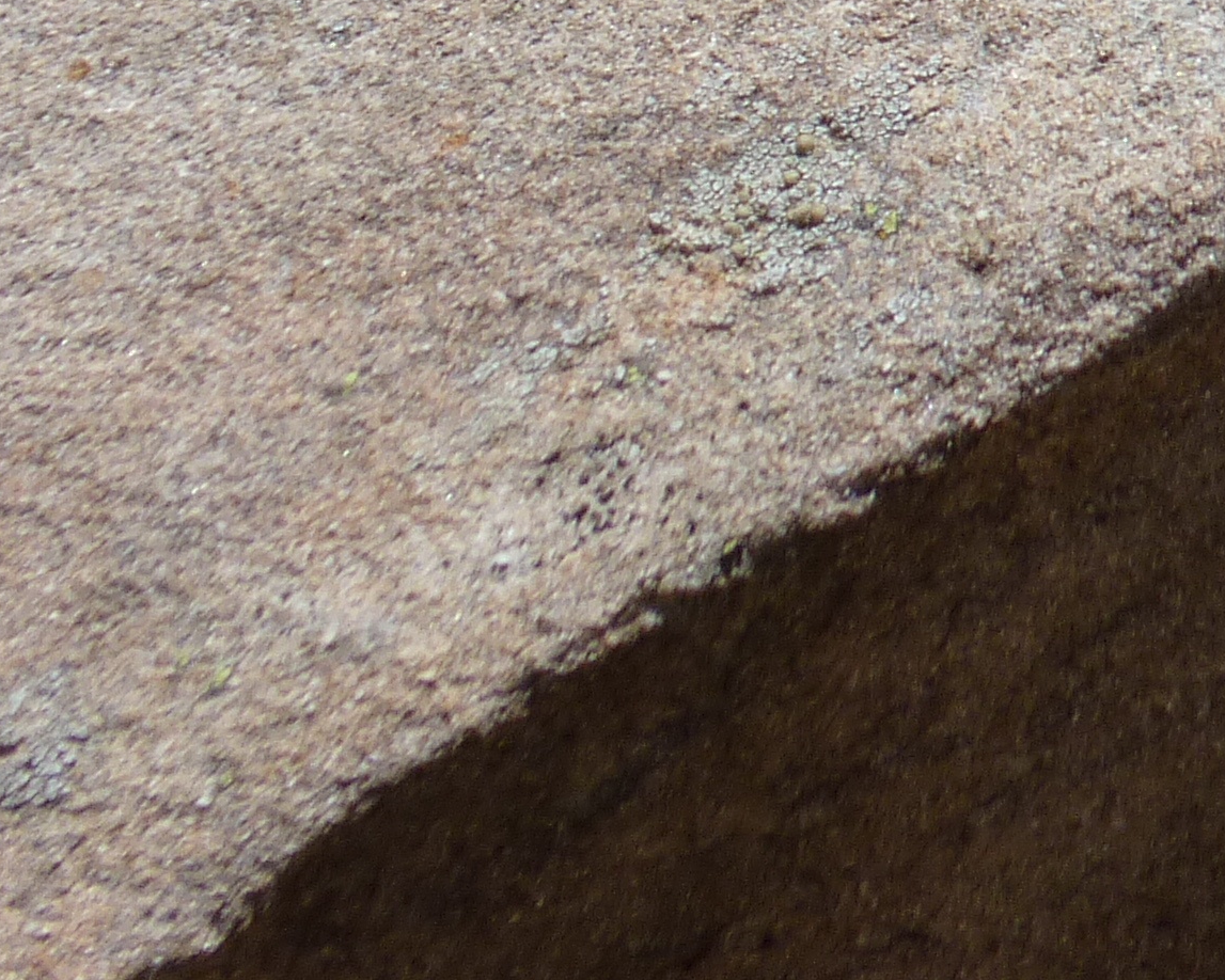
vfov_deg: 0.9
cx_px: 894
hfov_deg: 1.2
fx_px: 59976
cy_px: -492
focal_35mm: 1654
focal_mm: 86.4
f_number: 6.3
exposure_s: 1/500
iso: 80
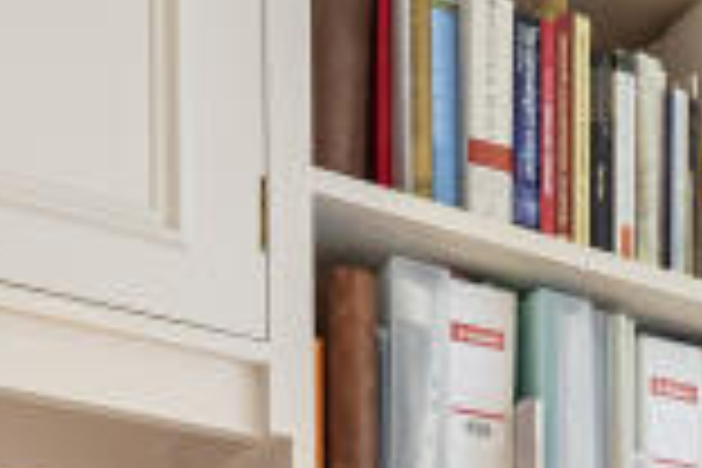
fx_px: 2047
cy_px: 1062
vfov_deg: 11.2
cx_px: 1332
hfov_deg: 15.9
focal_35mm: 105
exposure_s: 1/40
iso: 500
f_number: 7.1
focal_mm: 16
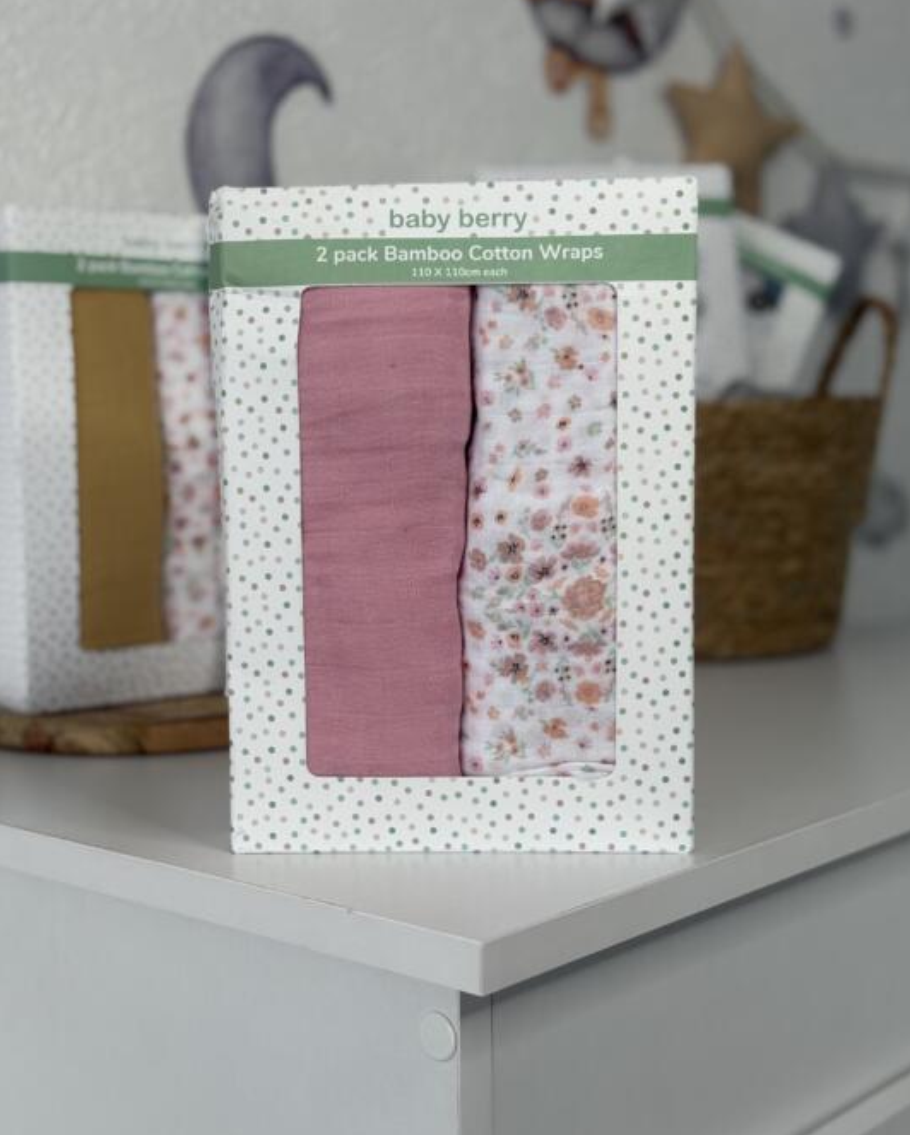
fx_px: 1850
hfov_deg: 27.6
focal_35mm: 55
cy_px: 568
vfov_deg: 34.1
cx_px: 458
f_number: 1.6
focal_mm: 5.96
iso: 32
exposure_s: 1/121
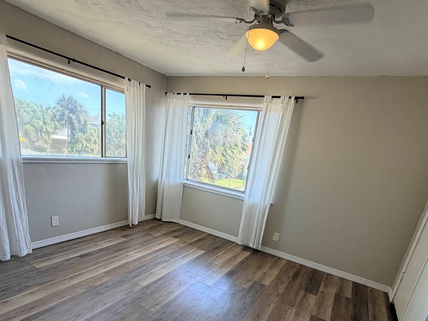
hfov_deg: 81.7
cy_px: 224
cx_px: 216
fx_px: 247
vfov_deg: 63.6
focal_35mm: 20
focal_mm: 2.22
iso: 50
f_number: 2.2
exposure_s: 1/125
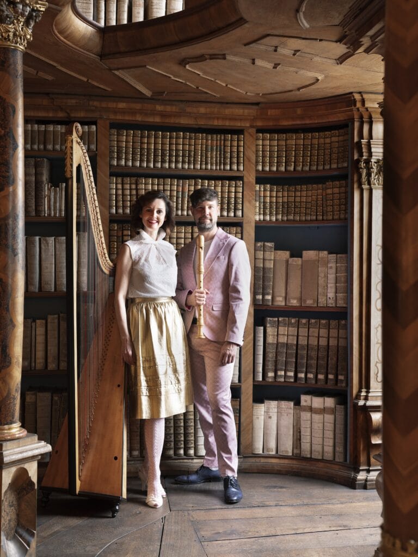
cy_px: 278
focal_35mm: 50
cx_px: 209
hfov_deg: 29.1
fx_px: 805
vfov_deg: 38.2
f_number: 5.6
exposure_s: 1/4
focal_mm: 63
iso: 1250
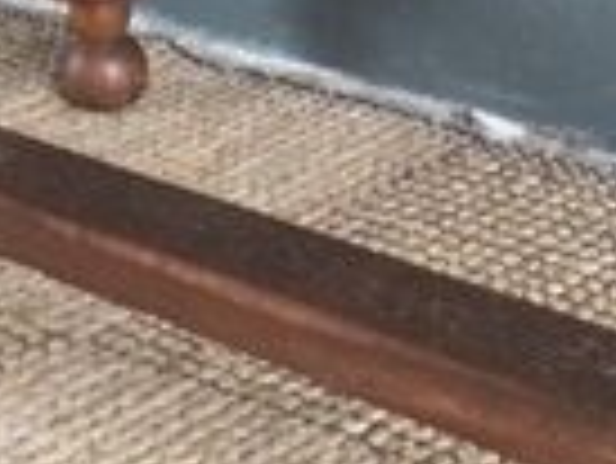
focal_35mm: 135
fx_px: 2404
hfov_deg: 14.6
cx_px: 270
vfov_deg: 10.5
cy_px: -275
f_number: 2.2
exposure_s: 1/33
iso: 125
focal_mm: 4.15
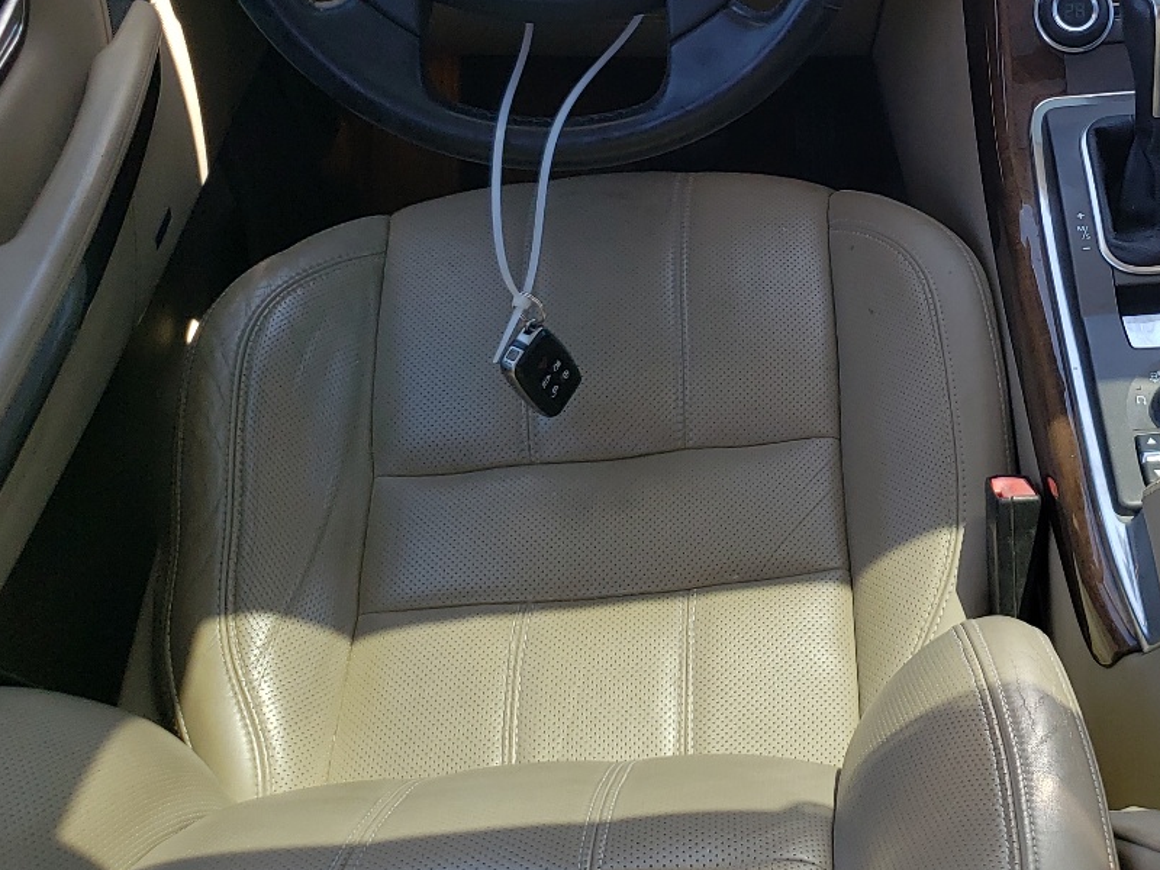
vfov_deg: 27.7
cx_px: 1043
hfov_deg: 34.7
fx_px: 1743
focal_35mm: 52
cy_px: 242
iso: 50
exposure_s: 1/370
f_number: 1.5
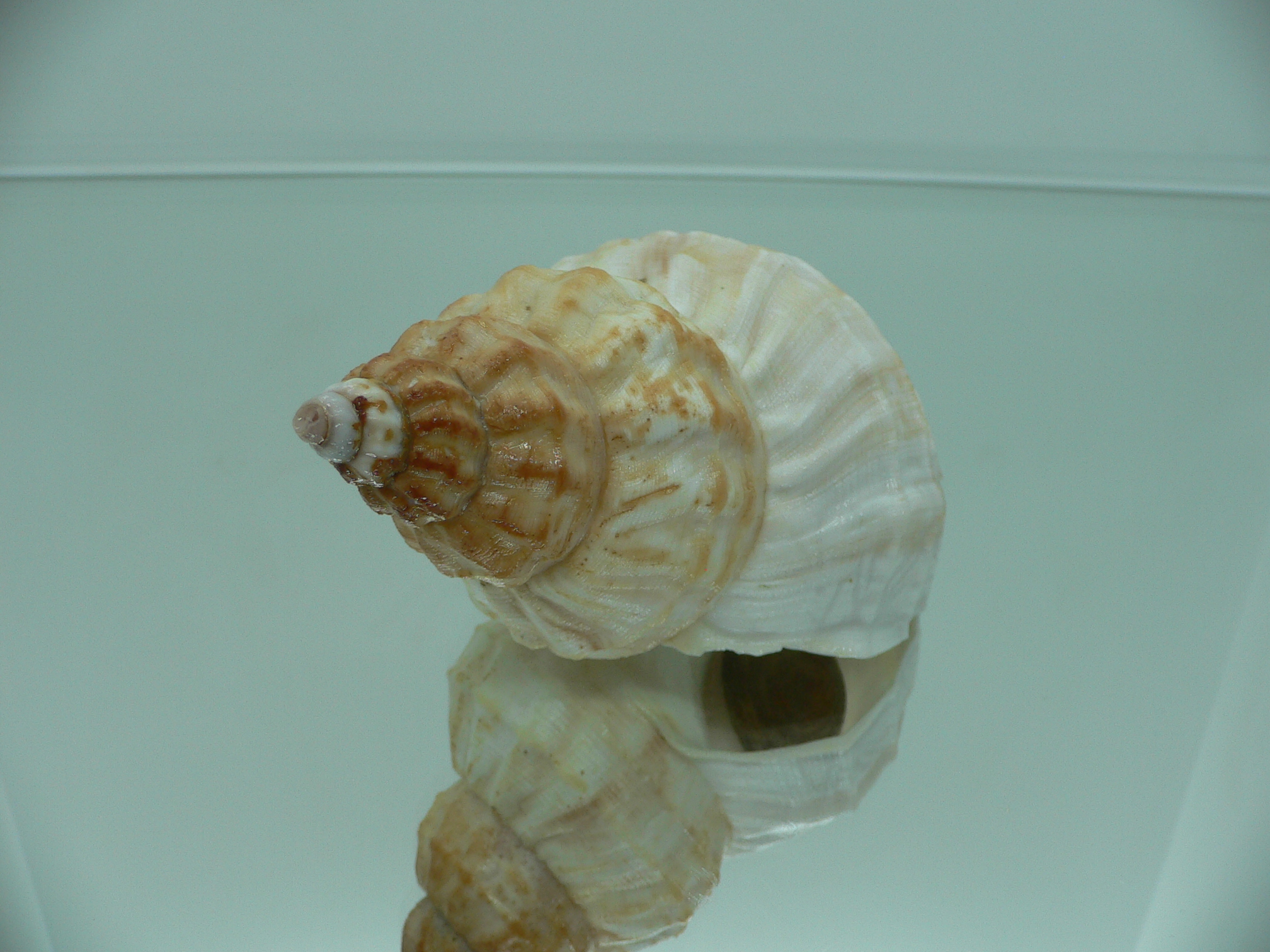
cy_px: 476
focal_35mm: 35
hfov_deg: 52.6
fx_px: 1284
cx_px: 635
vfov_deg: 40.7
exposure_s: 1/80
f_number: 2.8
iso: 80
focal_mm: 4.6
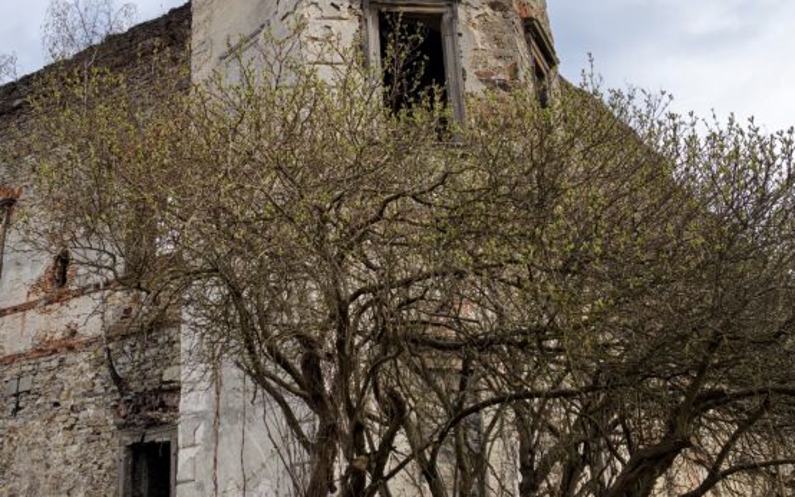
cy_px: 111
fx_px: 1018
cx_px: 224
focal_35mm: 47
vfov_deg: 27.0
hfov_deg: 41.7
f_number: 1.57
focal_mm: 7
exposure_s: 1/1575
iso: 72
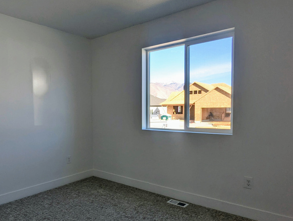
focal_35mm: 26
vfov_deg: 53.1
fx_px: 220
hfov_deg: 65.1
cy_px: 121
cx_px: 93
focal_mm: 2.35
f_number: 2.2
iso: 94
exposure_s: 1/684
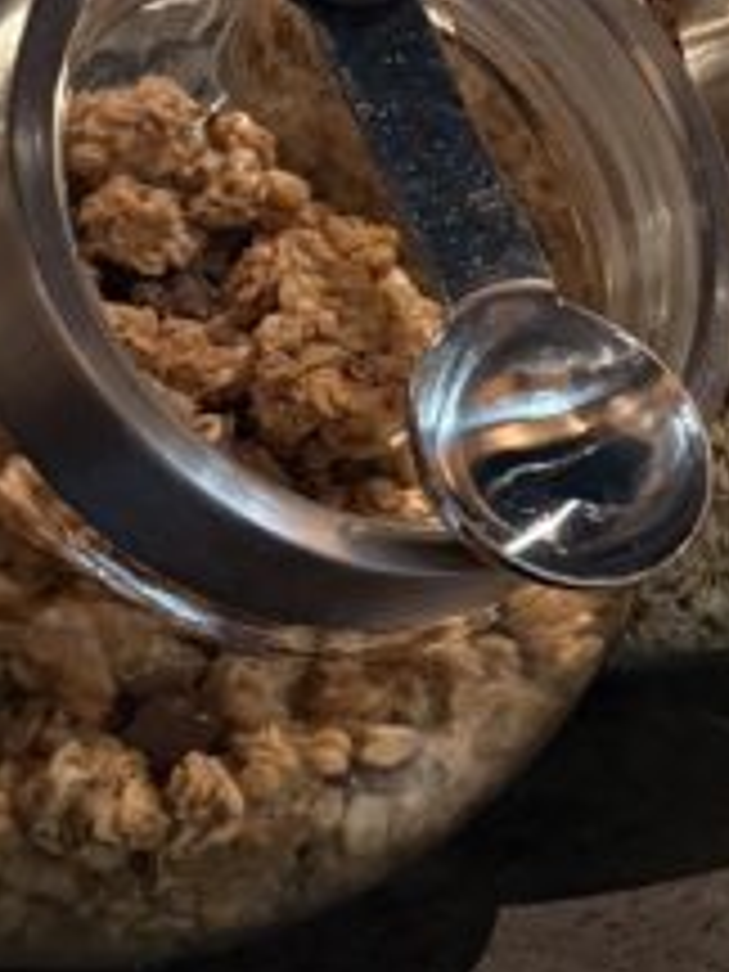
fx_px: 3201
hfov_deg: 12.4
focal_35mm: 114
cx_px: 1071
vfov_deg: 17.2
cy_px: 279
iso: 500
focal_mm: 6.76
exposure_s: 1/50
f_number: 1.78
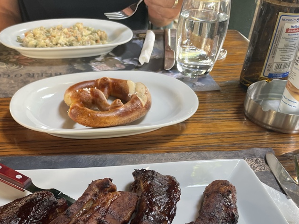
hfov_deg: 43.6
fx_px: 363
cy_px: 180
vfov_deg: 33.3
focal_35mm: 42
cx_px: 80
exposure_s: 1/118
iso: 125
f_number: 1.6
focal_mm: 4.2
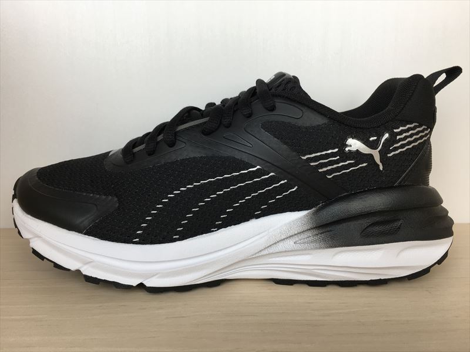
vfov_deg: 48.2
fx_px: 394
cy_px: 176
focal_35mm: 29
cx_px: 235
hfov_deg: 61.7
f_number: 2.2
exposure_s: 1/120
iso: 32
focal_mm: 4.15
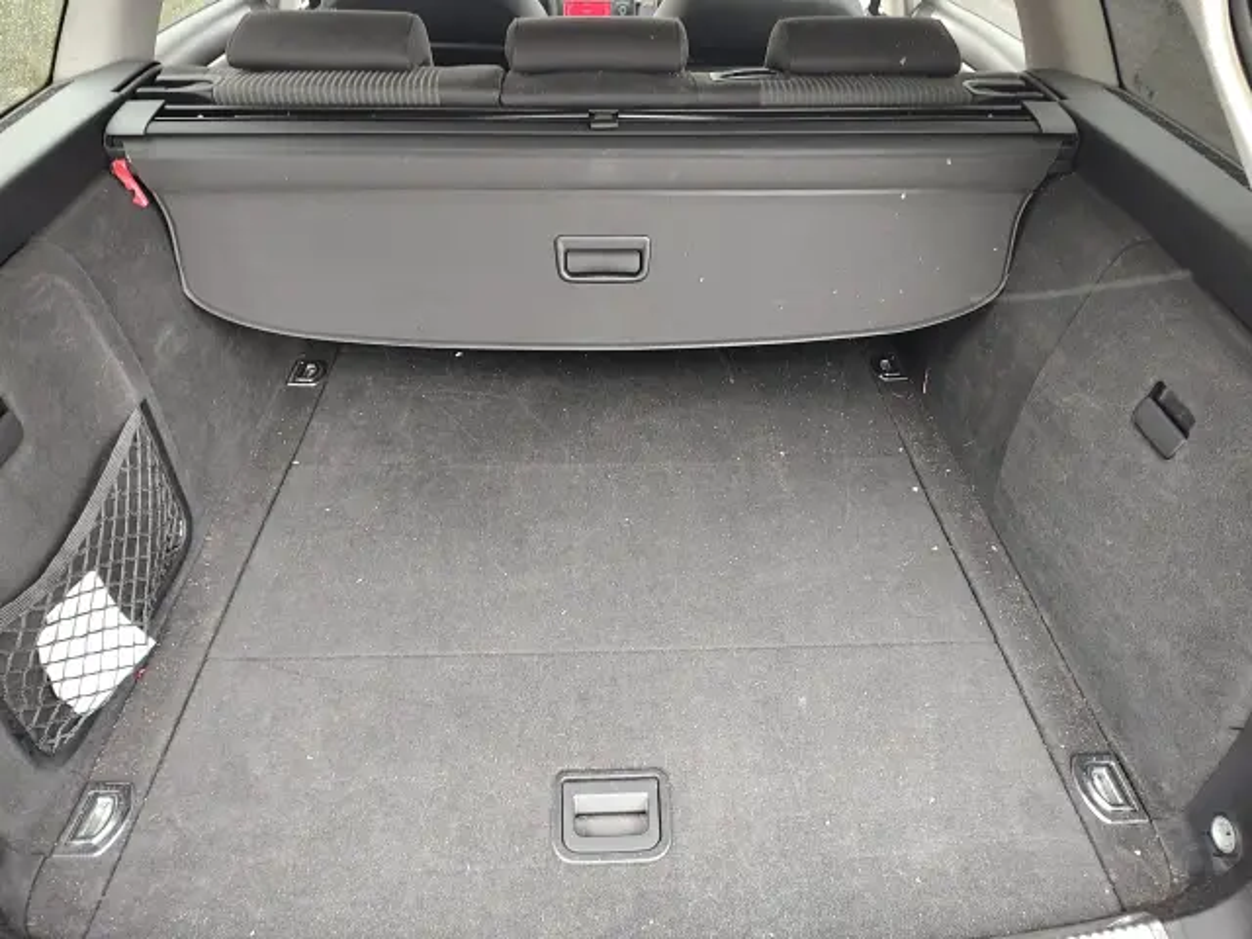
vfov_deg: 58.9
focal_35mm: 23
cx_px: 626
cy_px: 470
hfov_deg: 73.9
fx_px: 832
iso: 769
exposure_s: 1/33.3
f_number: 1.8
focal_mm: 5.56
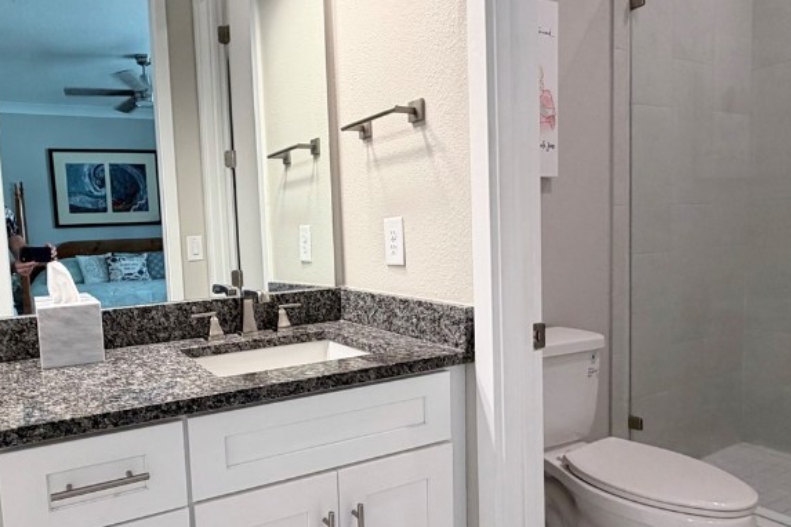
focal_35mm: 26
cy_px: 286
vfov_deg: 49.5
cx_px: 304
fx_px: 571
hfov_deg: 68.5
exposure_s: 1/60
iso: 160
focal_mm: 2.22
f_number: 2.2
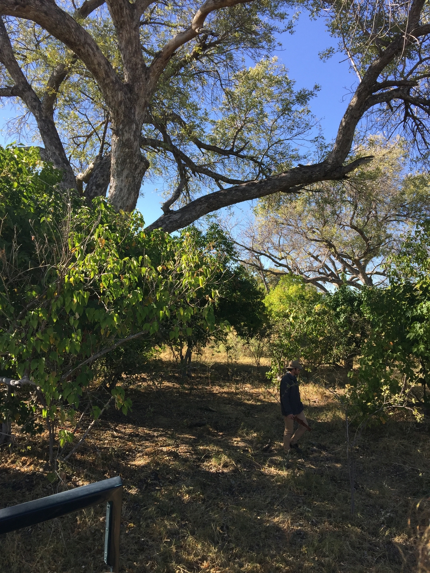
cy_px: 286
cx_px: 215
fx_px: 480
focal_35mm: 29
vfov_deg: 61.7
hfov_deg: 48.2
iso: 32
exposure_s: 1/670
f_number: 2.2
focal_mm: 4.15
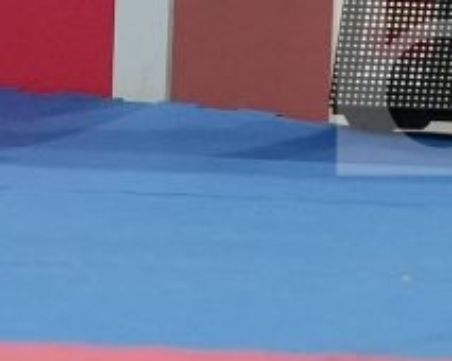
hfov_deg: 1.1
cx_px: 535
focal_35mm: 1792
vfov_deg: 0.9
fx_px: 23950
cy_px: -773
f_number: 2.8
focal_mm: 151
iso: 1600
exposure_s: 1/1000
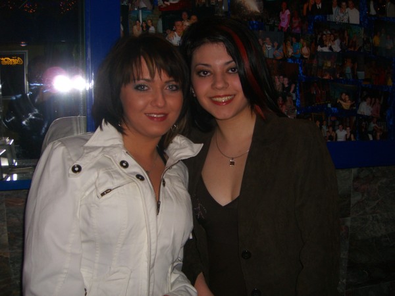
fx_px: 434
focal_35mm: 38
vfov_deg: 37.7
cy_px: 148
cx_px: 198
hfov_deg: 49.0
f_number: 2.8
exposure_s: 1/60
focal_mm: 7.9
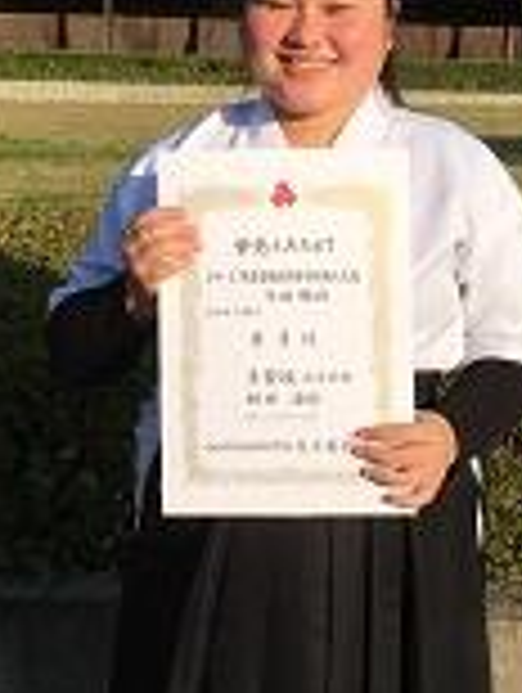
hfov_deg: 19.4
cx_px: 263
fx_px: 1524
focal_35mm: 76
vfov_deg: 25.4
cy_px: 184
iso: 25
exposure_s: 1/1479
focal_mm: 4.15
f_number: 2.2
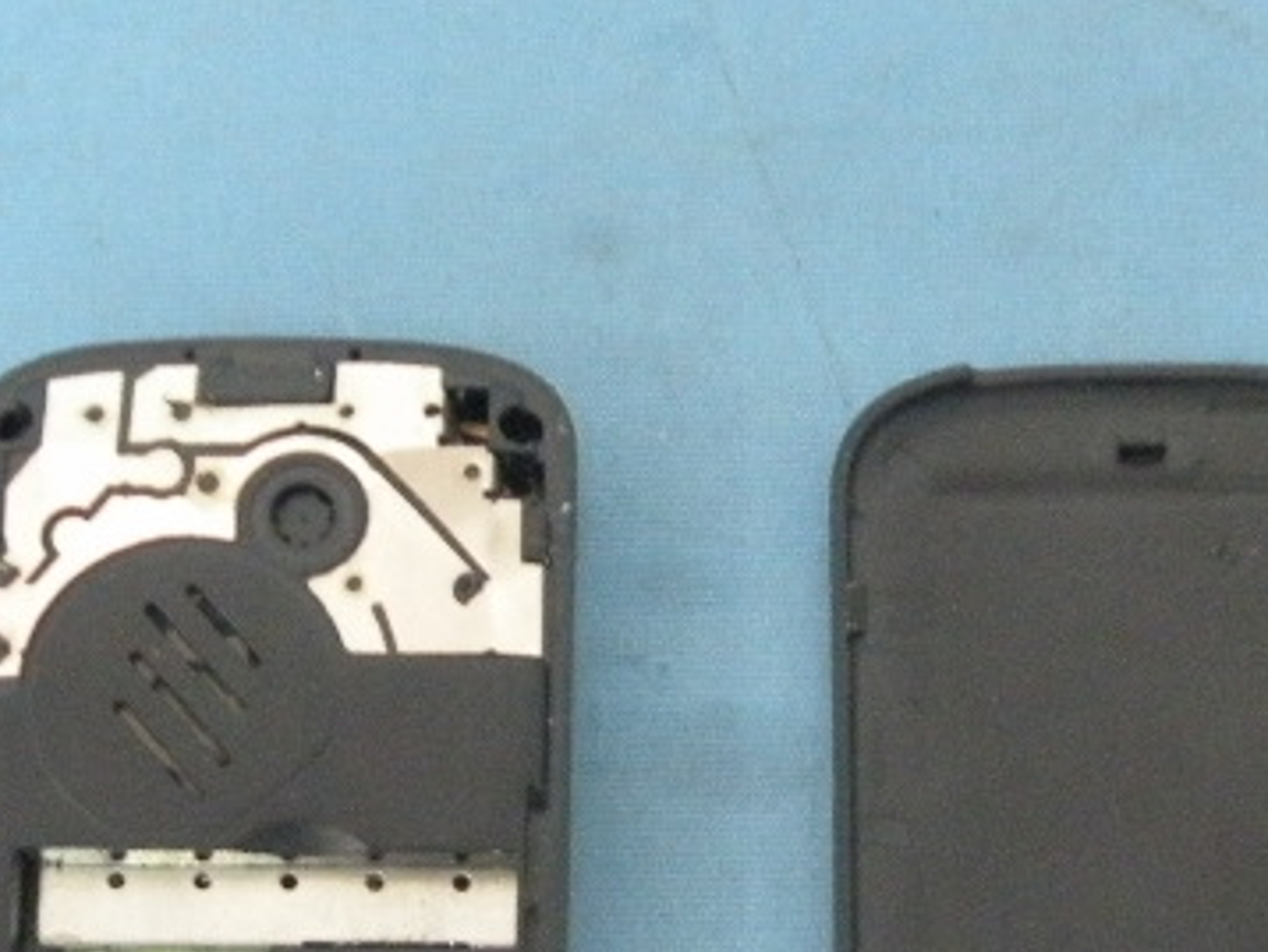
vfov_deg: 12.0
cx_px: 960
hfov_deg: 16.3
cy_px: 1207
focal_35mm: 120
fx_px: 4399
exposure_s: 1/11.8
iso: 400
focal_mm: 7.4
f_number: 3.2
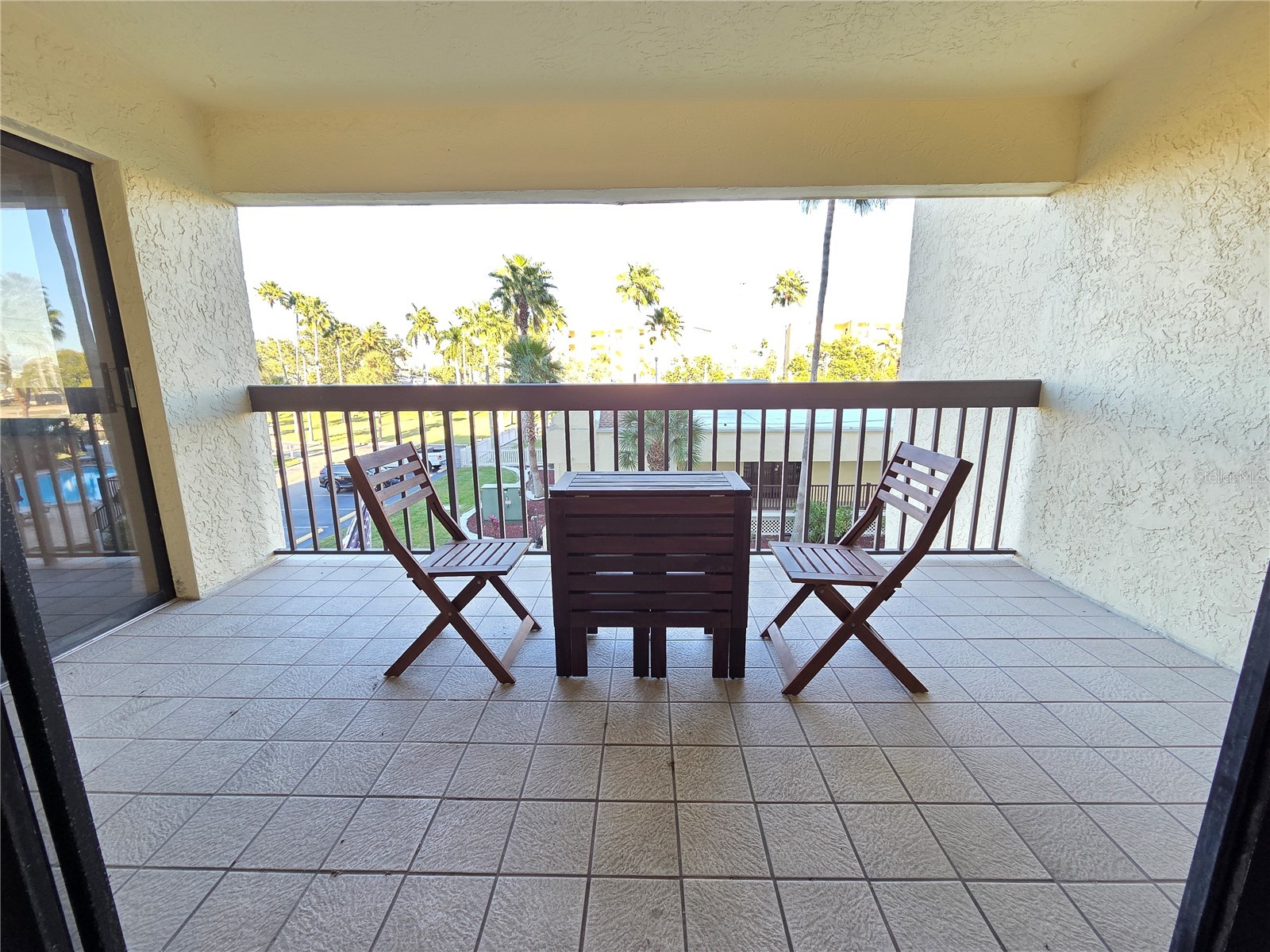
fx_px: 477
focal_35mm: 13
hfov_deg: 106.2
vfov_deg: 89.9
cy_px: 476
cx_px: 635
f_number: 2.2
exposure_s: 1/120
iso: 80
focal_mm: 2.2
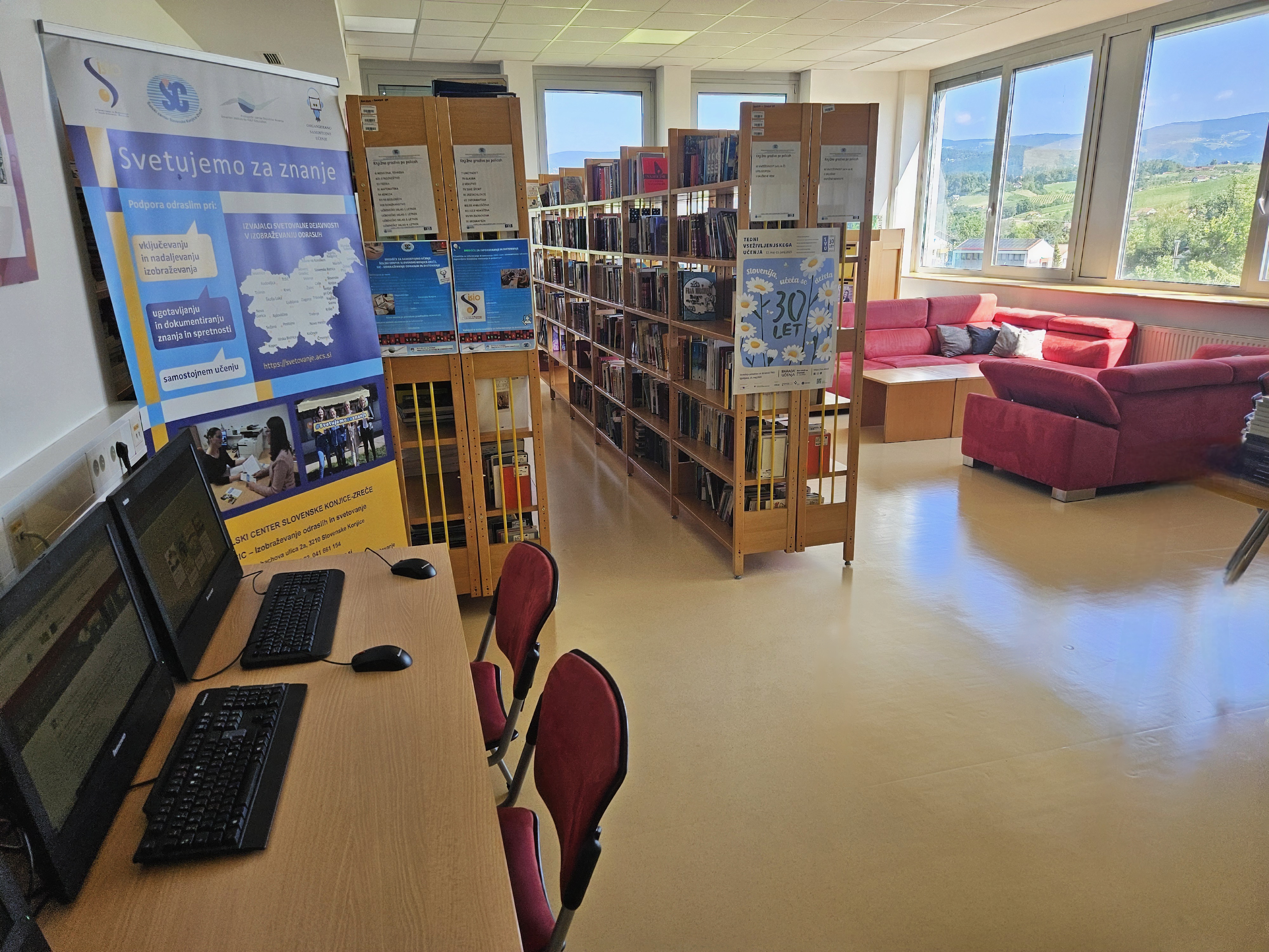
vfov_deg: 58.9
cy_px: 476
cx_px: 634
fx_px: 843
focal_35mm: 23
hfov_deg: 73.9
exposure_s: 1/182
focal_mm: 5.4
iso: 80
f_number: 1.8
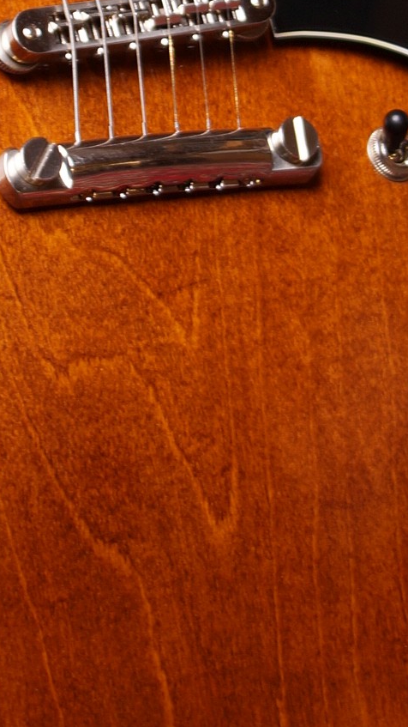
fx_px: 3420
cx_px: 100
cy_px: -39
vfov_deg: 12.0
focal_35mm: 178
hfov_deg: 6.8
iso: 100
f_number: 5
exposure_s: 1/8
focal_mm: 35
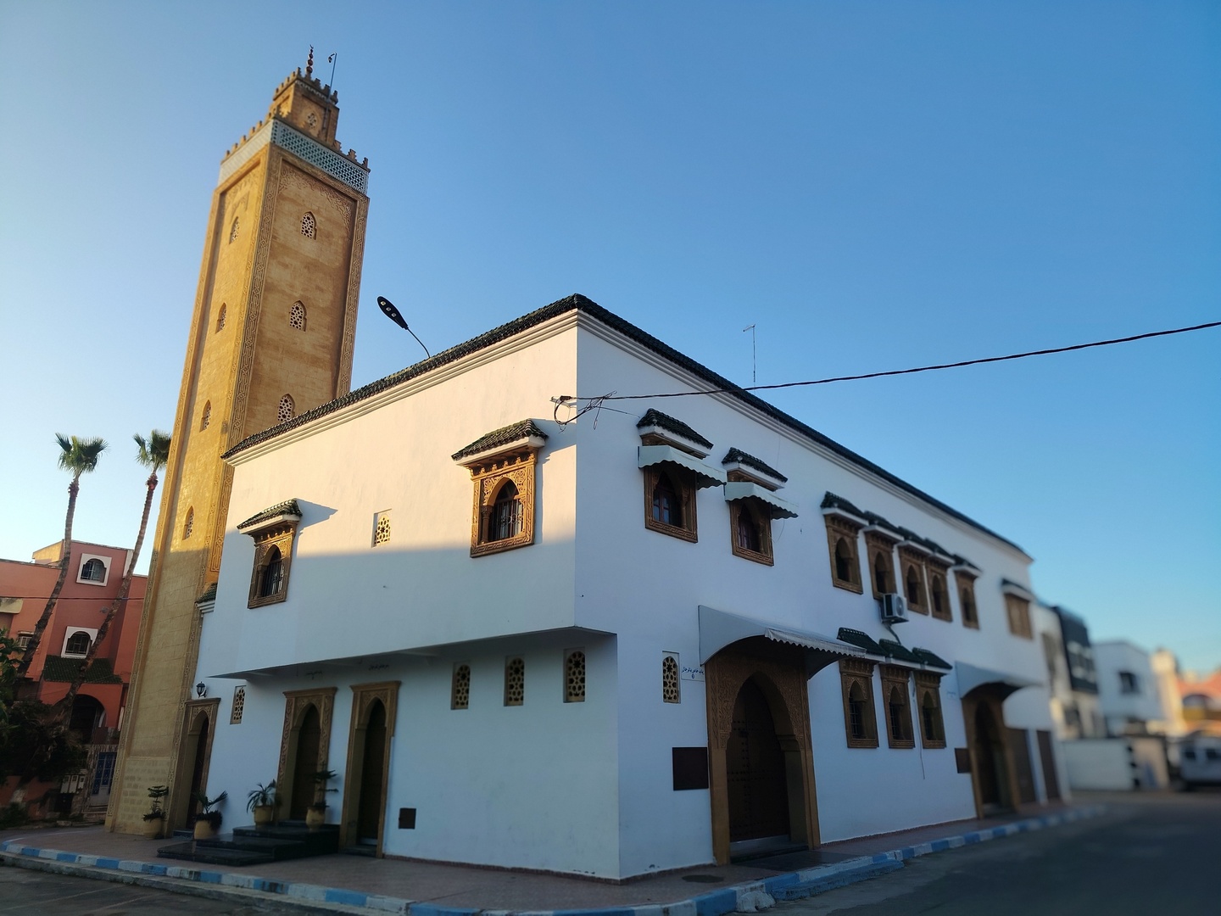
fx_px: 847
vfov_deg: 56.8
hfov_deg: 71.6
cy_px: 458
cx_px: 610
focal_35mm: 24
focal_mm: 5.25
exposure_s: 1/288
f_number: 4
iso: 100
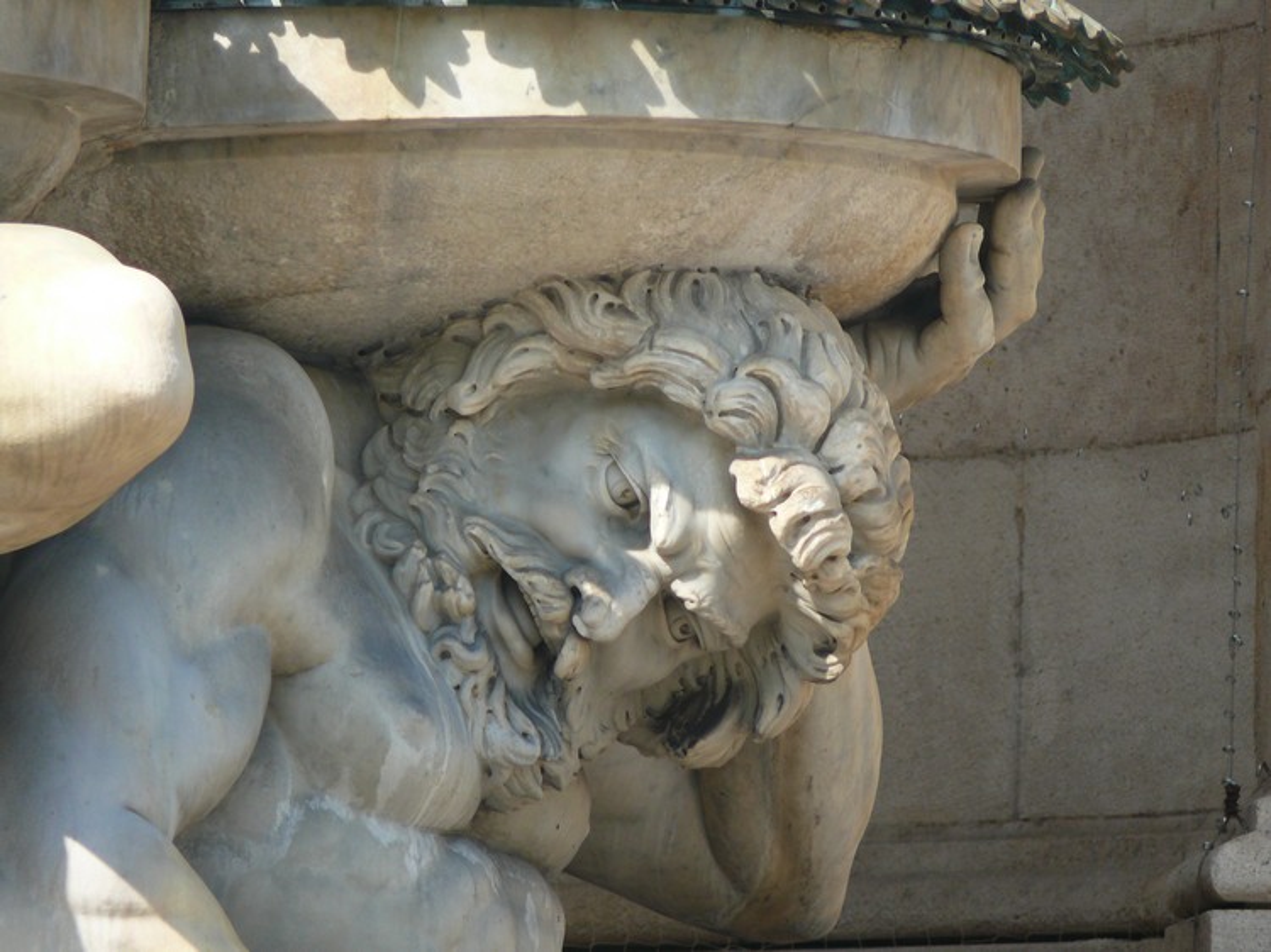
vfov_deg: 3.5
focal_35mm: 420
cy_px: 476
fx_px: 15416
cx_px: 636
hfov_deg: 4.7
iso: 100
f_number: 4
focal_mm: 88.8
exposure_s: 1/200
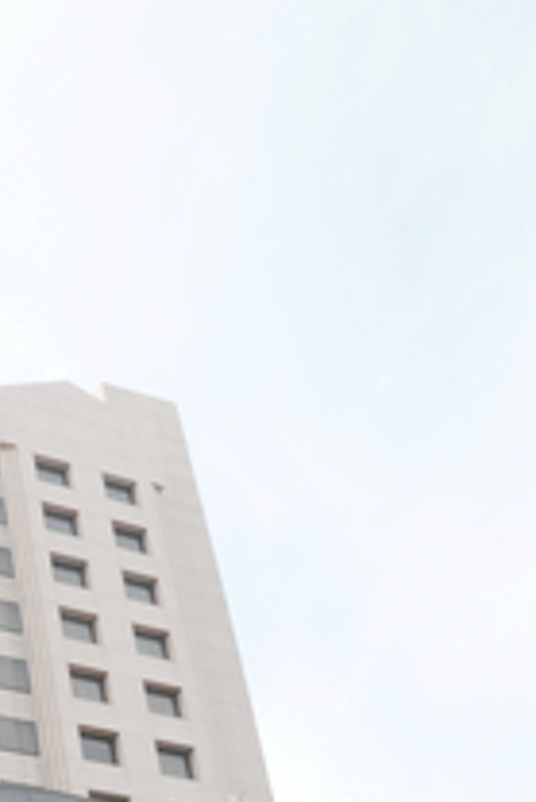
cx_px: -160
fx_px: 1271
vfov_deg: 32.4
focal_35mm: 57
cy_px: 789
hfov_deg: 21.5
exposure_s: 1/100
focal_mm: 17
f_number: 22
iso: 800
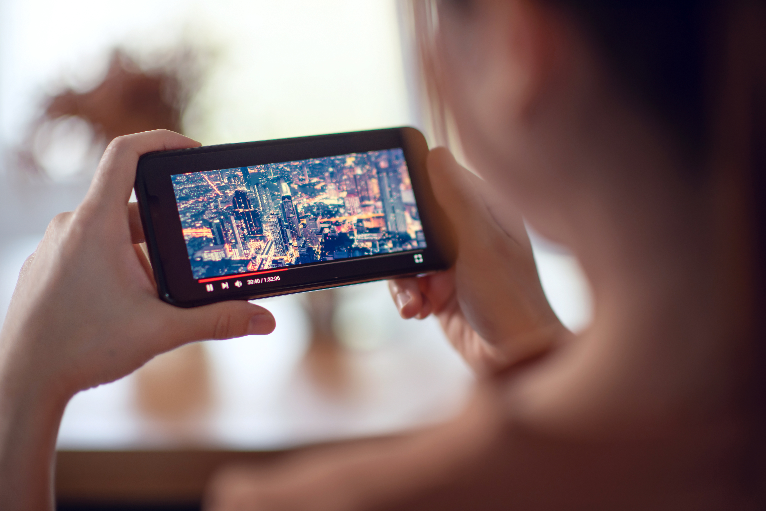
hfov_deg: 23.9
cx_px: 383
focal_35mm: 85
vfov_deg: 16.1
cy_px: 256
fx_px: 1809
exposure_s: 1/200
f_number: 1.4
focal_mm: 85
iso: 250
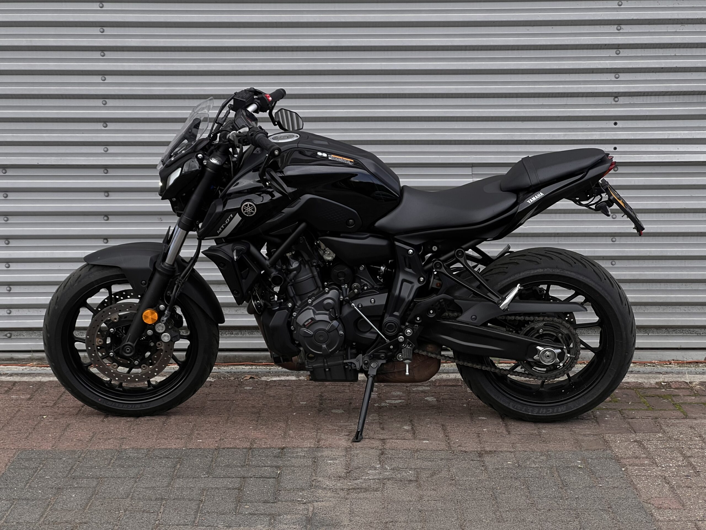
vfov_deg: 19.1
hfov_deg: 25.3
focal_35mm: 77
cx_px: 353
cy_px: 265
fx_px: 1570
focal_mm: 9
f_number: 2.8
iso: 32
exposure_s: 1/233
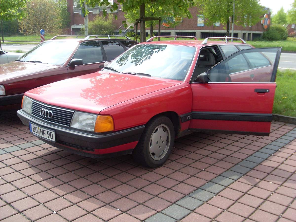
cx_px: 148
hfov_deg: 49.0
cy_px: 111
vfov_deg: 37.7
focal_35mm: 38
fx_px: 325
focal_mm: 6.3
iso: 80
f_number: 7.7
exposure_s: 1/125
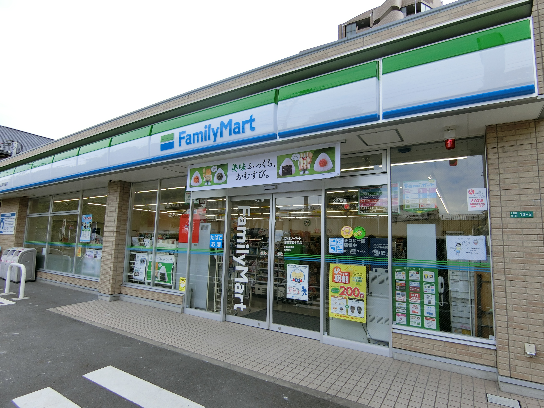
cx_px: 272
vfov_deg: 68.7
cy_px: 204
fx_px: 299
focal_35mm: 19
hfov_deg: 84.7
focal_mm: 4.06
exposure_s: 1/640
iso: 80
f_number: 2.7
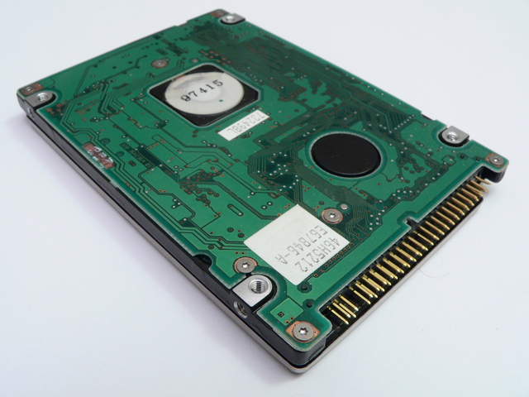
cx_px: 264
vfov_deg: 39.7
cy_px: 198
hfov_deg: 51.4
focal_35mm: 36
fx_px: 550
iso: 100
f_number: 6.5
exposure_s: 1/2
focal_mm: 6
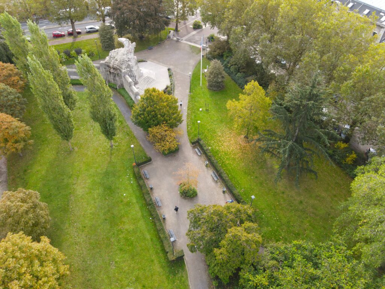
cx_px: 192
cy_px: 144
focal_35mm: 24
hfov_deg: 71.6
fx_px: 267
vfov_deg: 56.8
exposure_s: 1/60
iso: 110
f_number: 2.8
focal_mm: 4.5
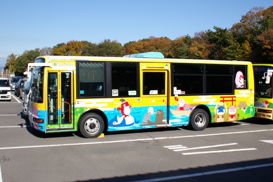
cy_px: 91
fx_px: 318
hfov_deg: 46.4
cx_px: 136
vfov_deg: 31.8
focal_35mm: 42
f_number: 4
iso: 400
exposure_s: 1/4000
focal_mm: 28
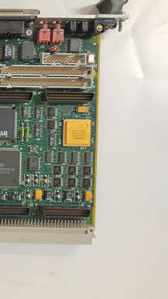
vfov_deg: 51.5
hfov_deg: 25.5
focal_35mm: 39
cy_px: 135
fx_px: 309
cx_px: -59
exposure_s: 1/50
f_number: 1.9
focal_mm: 5.52
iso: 1441
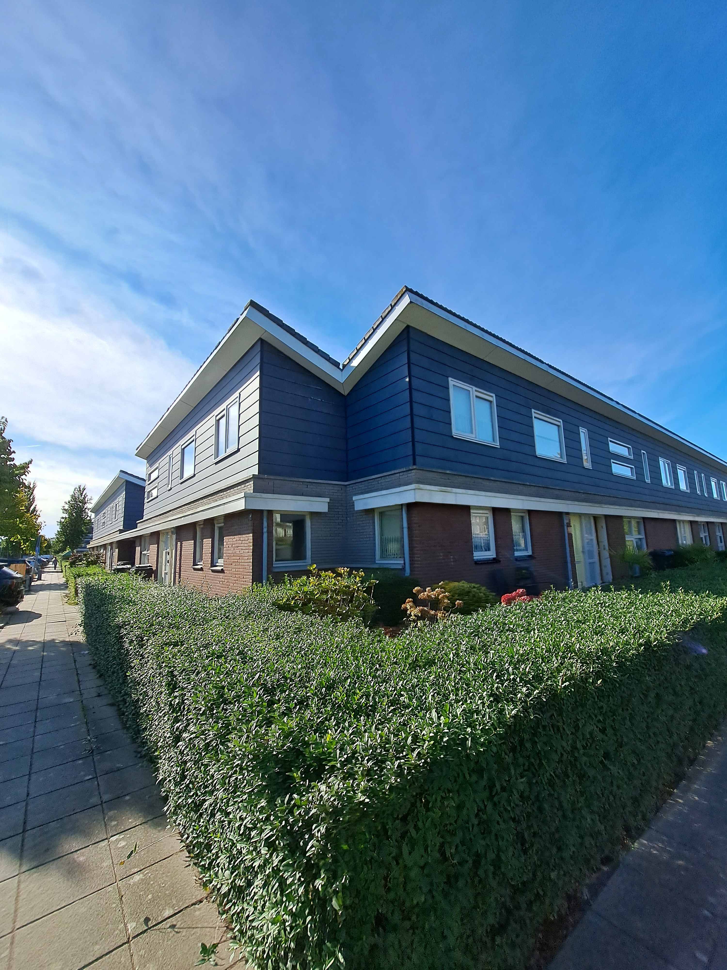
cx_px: 364
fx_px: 364
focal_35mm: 13
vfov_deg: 106.2
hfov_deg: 89.9
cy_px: 485
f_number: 2.2
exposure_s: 1/1497
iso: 50
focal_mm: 1.74
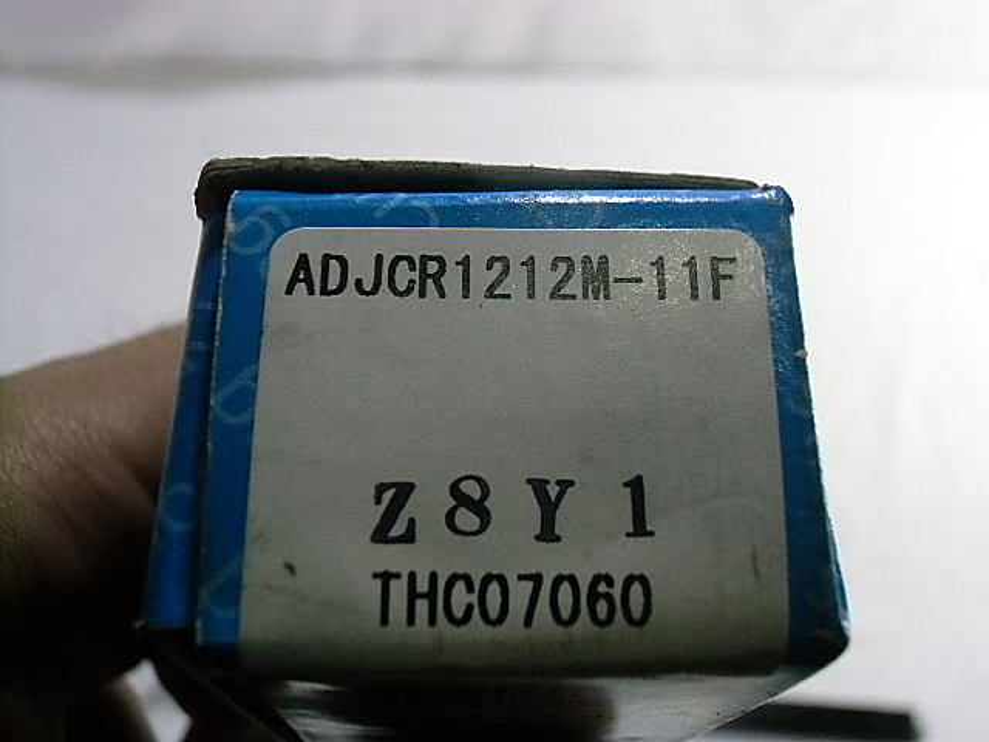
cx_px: 494
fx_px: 1086
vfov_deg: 37.7
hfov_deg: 49.0
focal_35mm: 38
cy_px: 371
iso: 800
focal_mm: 6.67
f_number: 3.9
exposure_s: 1/100
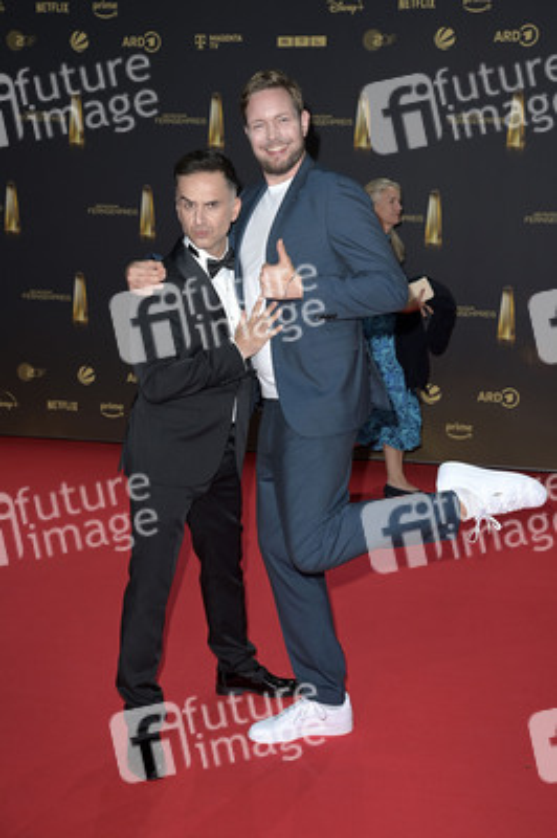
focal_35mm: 50
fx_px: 1162
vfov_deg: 39.6
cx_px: 278
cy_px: 419
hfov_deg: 26.9
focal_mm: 50
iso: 1000
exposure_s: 1/250
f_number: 5
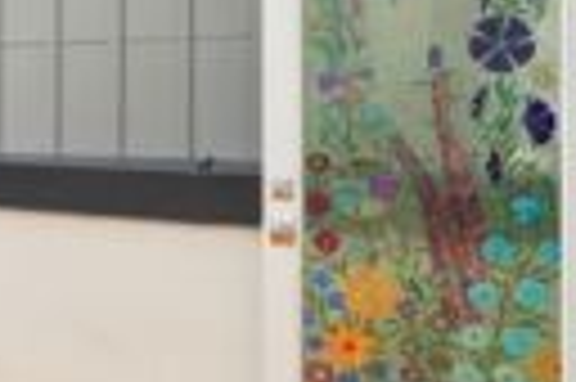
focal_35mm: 50
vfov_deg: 26.8
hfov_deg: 32.9
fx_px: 799
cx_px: -108
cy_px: 128
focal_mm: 16
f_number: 8
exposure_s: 1/500
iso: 1600
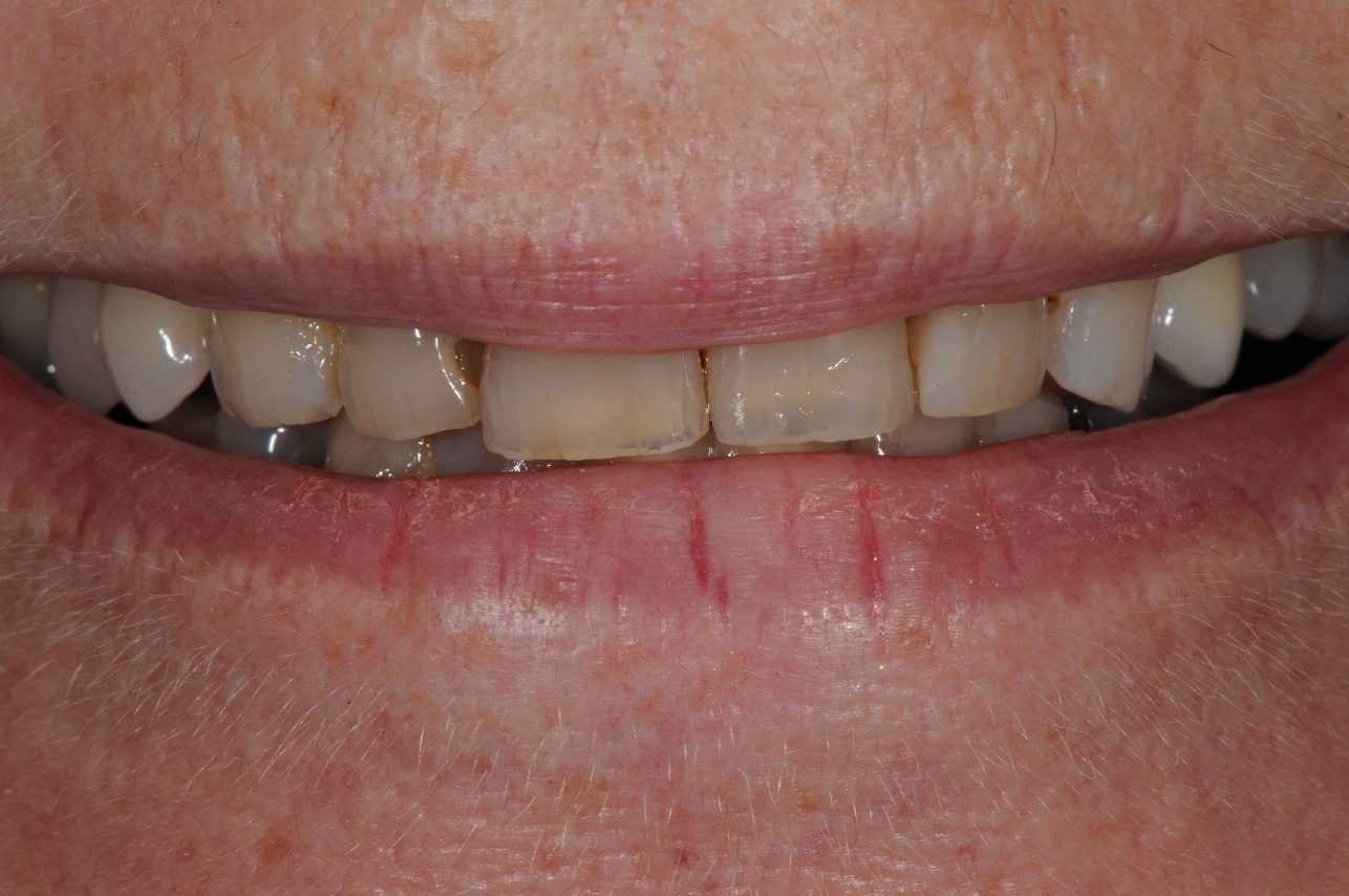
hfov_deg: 13.1
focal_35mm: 158
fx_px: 5894
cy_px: 448
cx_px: 674
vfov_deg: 8.7
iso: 400
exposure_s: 1/60
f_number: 29
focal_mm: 105
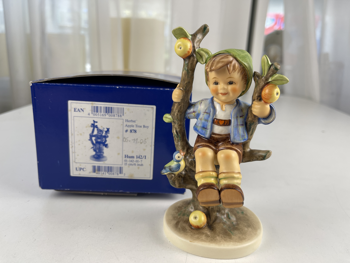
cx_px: 175
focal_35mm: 25
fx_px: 253
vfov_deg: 54.9
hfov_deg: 69.4
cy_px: 132
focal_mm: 5.1
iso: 32
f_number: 1.6
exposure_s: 1/124
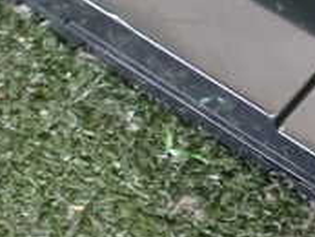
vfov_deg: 13.6
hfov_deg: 18.6
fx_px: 947
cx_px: 271
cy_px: -88
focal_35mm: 104
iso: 800
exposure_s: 1/40
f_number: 2.3
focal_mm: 5.4
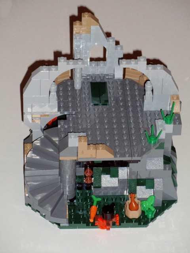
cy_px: 126
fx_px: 1149
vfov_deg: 12.6
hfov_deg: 9.5
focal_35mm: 157
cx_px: 95
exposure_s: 1/160
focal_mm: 27.81
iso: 200
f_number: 5.1
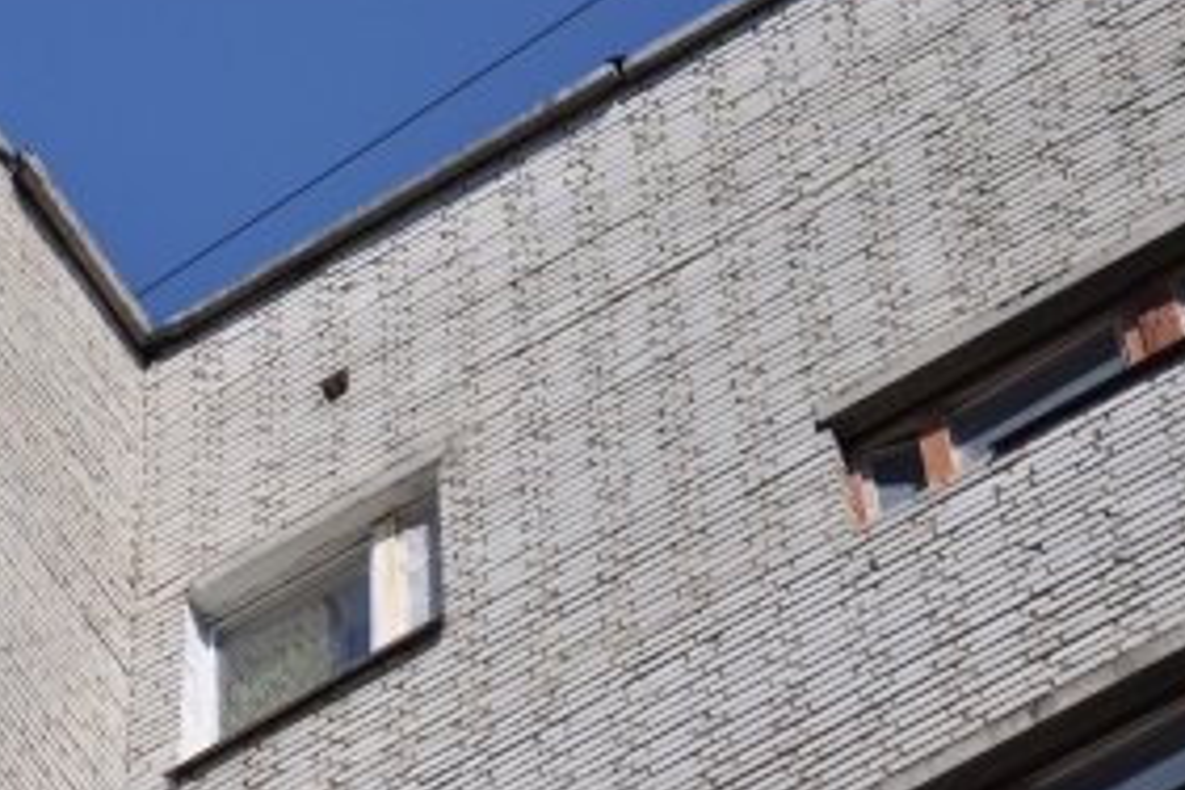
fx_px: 6649
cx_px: 223
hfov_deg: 10.2
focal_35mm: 202
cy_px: 271
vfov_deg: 6.8
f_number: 5.3
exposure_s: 1/1000
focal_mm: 66
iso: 200
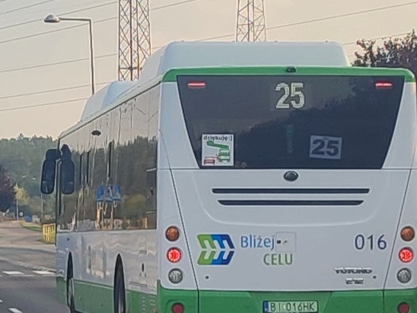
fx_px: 361
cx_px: 252
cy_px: 191
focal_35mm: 30
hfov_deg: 59.4
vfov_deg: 46.5
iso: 50
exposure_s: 1/177
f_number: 1.89
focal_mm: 5.89
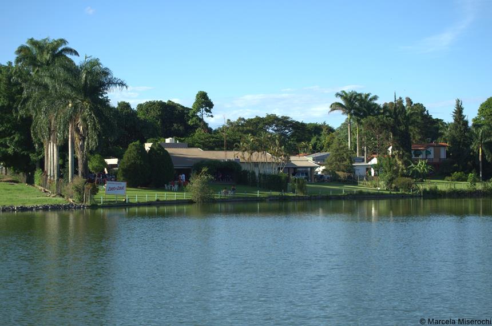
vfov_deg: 16.5
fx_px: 1126
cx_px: 246
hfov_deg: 24.6
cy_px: 163
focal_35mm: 82
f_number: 6.3
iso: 100
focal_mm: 55
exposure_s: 1/160
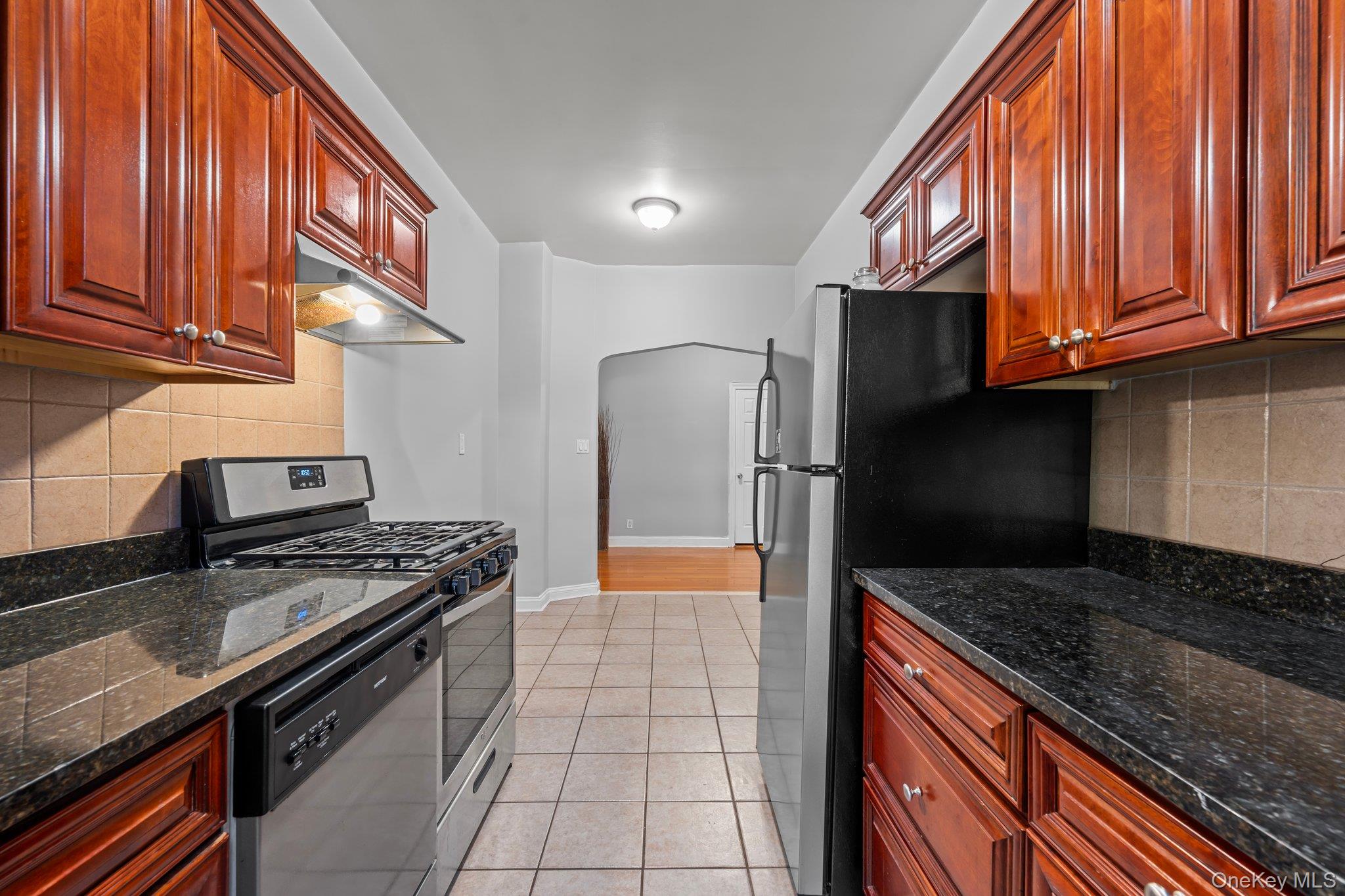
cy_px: 448
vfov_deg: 81.2
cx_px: 672
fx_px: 523
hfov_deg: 104.3
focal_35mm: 14
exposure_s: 1.6
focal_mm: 14
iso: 200
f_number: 10
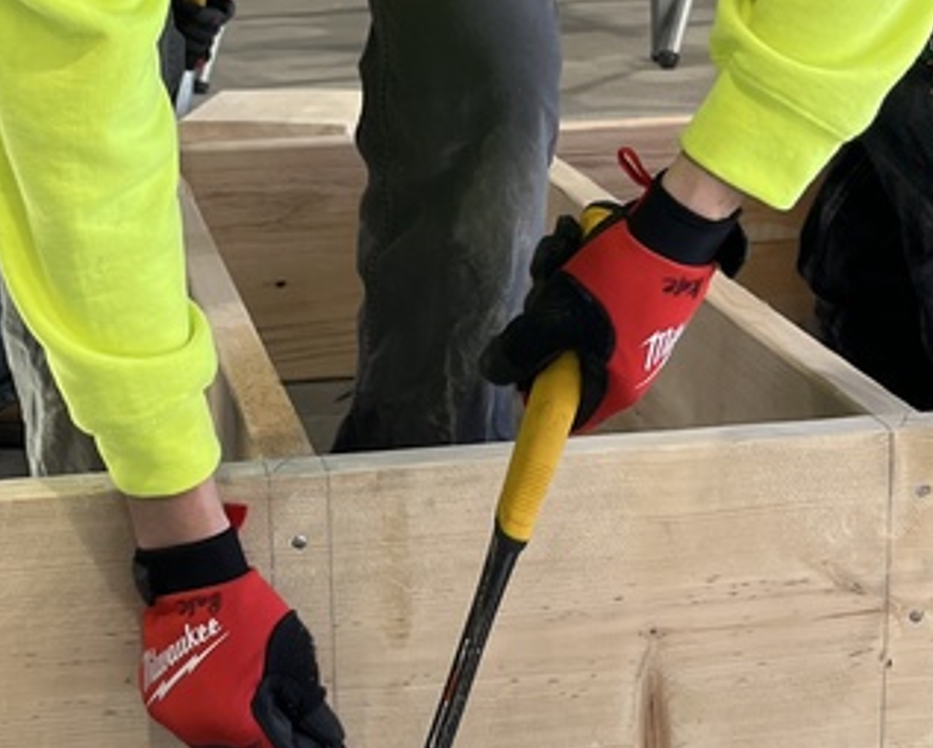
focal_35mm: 82
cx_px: 285
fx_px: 2266
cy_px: 277
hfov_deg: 23.1
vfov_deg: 18.7
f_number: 1.6
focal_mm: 5.1
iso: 50
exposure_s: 1/121
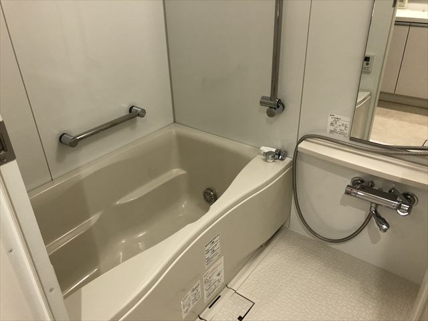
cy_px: 160
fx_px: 346
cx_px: 214
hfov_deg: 63.4
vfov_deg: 49.7
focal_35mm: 28
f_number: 1.8
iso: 40
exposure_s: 1/20
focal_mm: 3.99
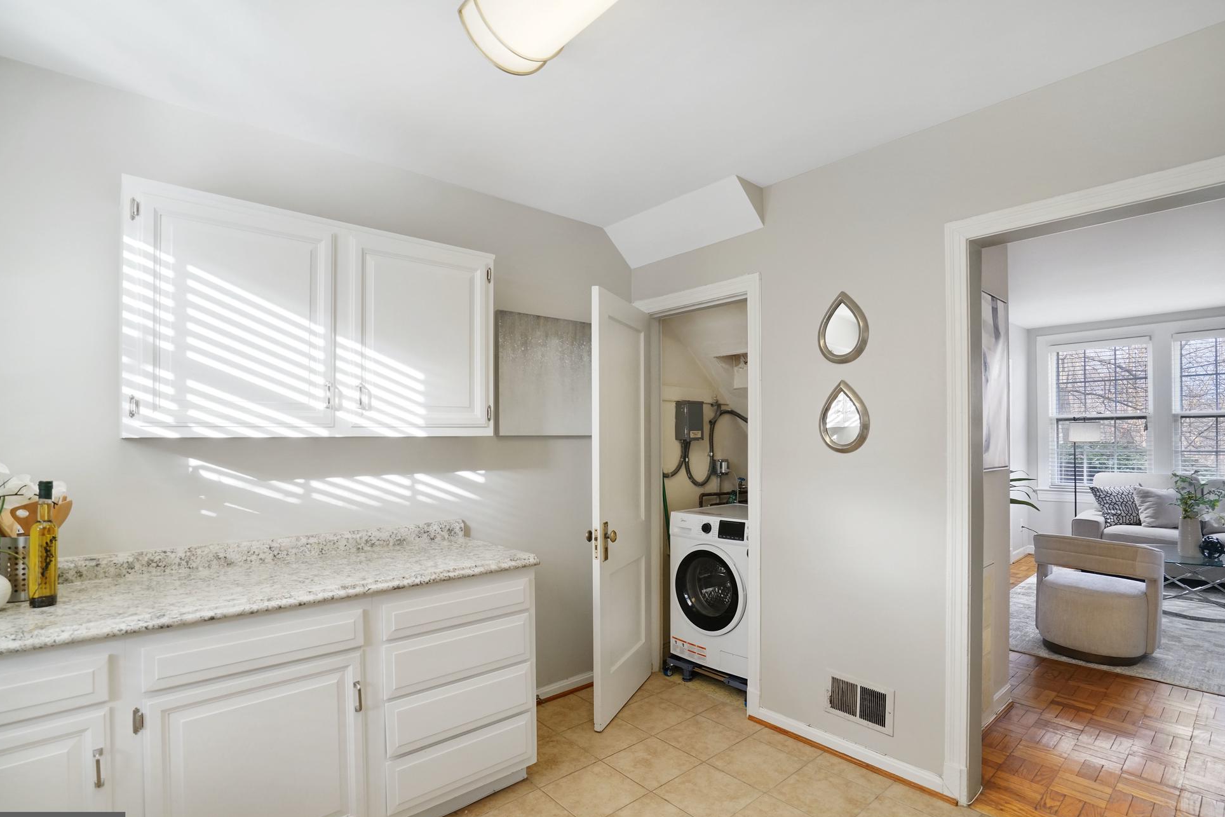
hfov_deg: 93.2
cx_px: 635
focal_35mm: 17
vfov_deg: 70.4
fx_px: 578
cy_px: 424
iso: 1250
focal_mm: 16
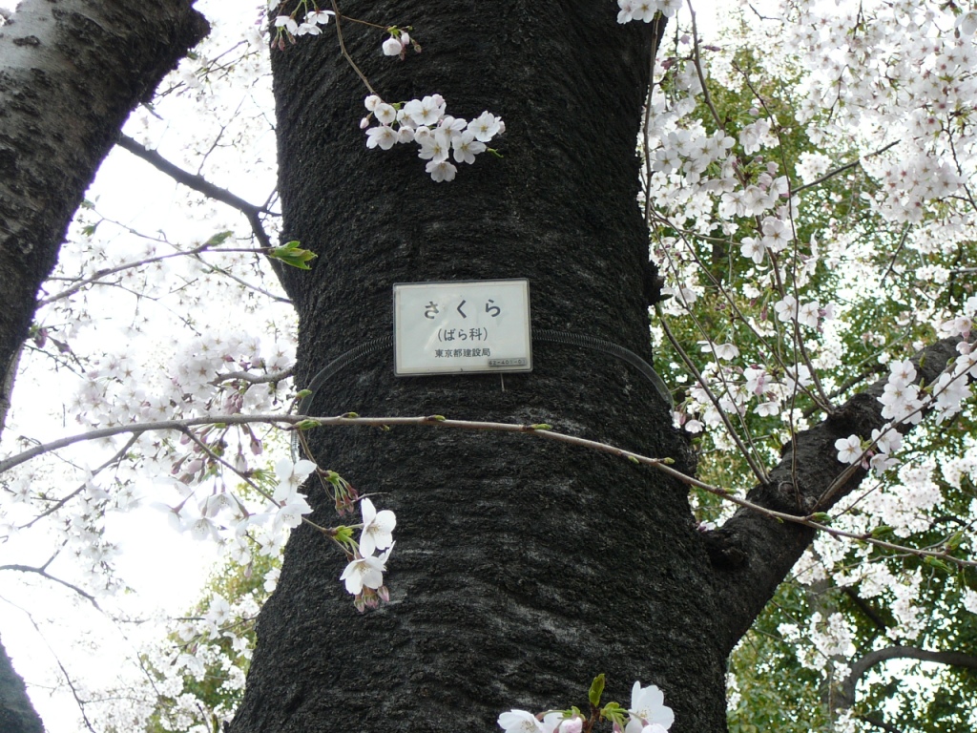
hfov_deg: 40.4
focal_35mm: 47
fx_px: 1327
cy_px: 366
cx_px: 488
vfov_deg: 30.9
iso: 80
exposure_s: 1/50
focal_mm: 7
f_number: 3.3
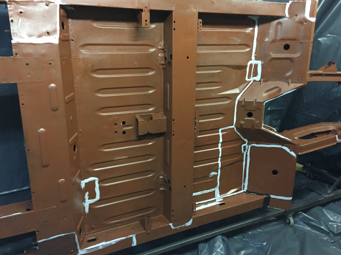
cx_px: 169
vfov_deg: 46.8
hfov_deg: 60.0
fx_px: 295
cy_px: 125
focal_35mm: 30
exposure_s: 1/20
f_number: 2.2
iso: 250
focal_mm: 4.15
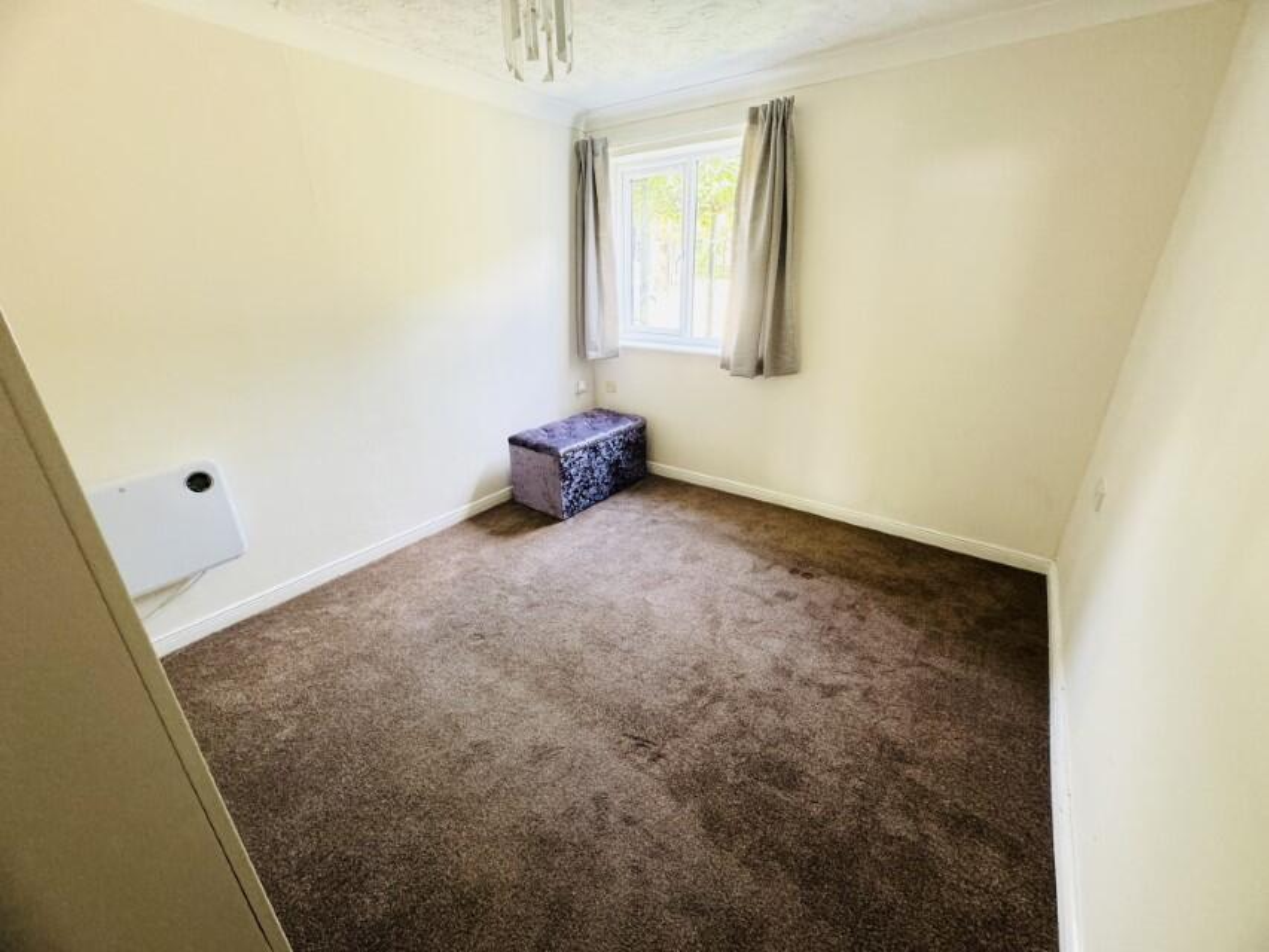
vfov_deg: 85.7
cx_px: 634
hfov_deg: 102.1
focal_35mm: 14
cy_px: 476
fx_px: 513
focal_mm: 2.22
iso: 320
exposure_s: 1/50
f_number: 2.2
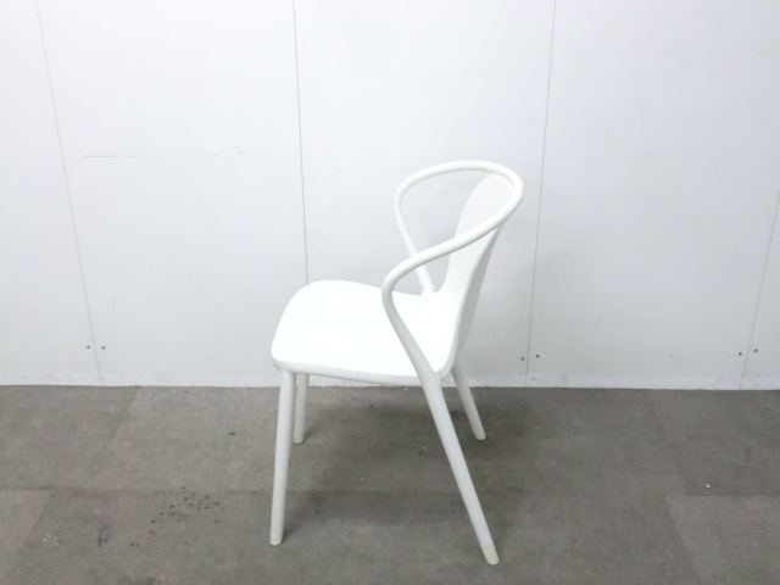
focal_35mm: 38
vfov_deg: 37.7
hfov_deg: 49.0
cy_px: 292
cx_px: 390
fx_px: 856
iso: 800
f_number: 3.9
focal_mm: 6.9
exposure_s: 1/50
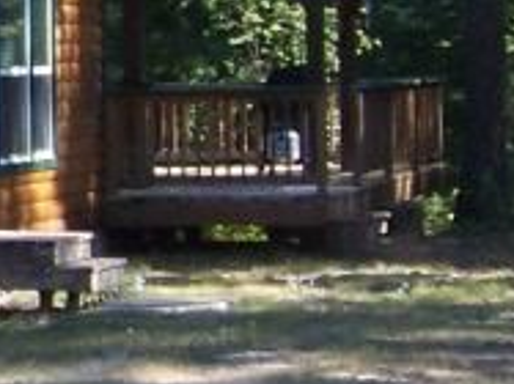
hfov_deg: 7.6
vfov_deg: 6.0
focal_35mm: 247
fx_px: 3665
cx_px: -602
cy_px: 82
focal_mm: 5.85
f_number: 2.8
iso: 64
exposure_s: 1/250
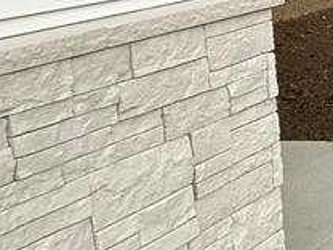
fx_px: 664
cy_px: -80
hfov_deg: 15.7
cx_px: 780
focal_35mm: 69
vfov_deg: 19.5
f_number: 2.2
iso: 50
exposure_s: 1/1167
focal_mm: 2.22
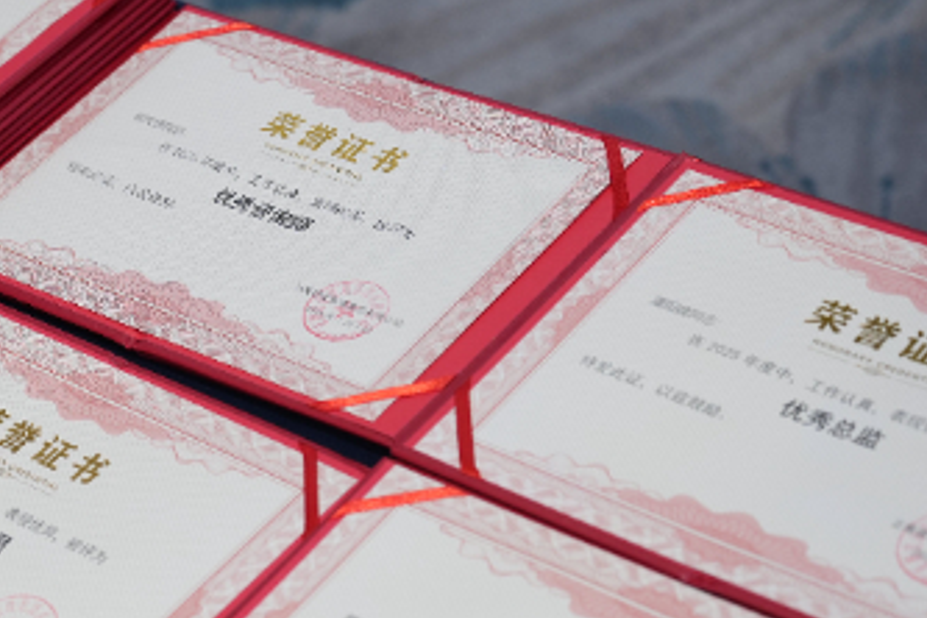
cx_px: 253
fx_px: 2781
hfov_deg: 18.8
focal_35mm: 108
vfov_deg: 12.6
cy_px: 493
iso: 640
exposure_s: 1/100
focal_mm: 60
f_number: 4
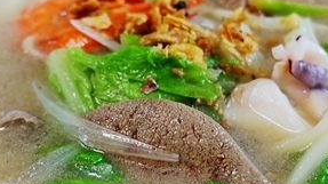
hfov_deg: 36.5
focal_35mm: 57
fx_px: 495
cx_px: 190
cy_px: 107
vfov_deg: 21.0
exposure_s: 1/30
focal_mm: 8.8
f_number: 1.8
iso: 160
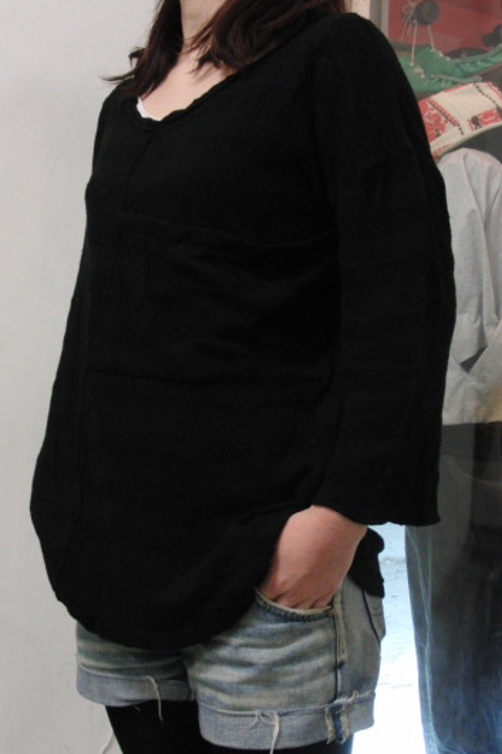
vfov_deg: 36.9
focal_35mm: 54
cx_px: 208
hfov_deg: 25.0
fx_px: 1130
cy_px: 394
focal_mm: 7.54
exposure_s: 1/20
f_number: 3.7
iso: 400
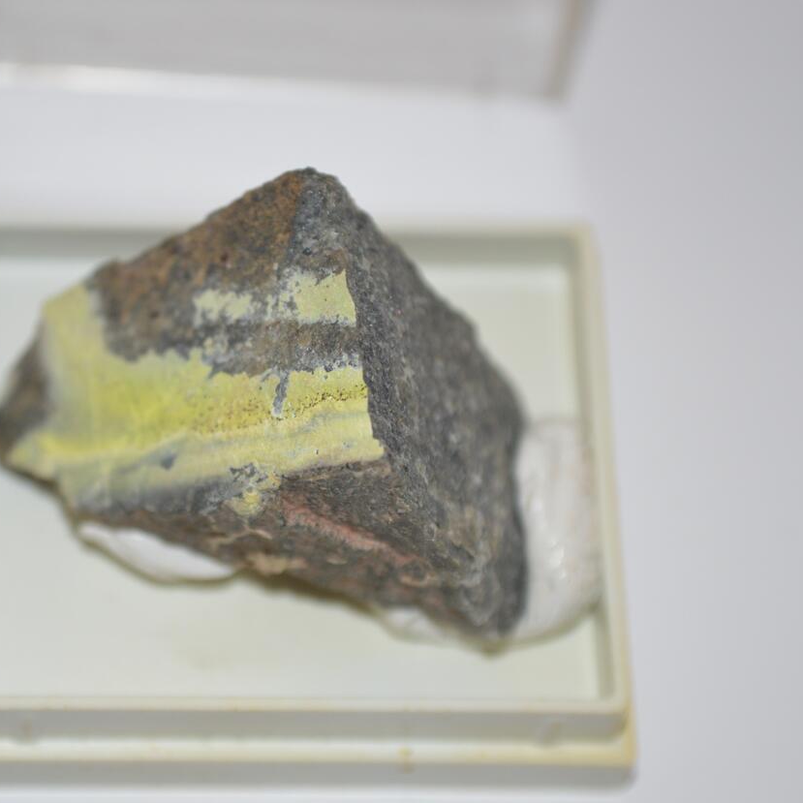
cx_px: 250
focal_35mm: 106
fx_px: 2773
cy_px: 402
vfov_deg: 16.5
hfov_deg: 16.4
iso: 640
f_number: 5.6
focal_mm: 55
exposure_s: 1/60
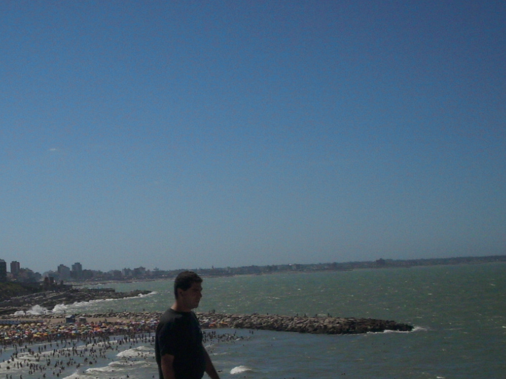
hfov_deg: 27.4
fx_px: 1023
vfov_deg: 20.8
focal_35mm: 70
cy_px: 280
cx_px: 126
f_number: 5.6
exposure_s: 1/1295
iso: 50
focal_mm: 6.2
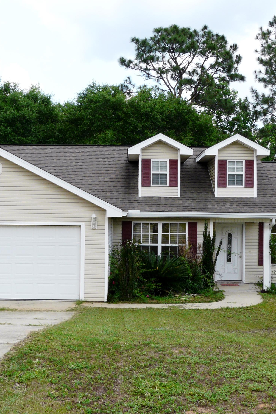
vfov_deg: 33.9
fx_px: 678
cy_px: 206
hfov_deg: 23.0
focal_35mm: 59
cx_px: 135
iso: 100
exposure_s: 1/250
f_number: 5
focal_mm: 6.8
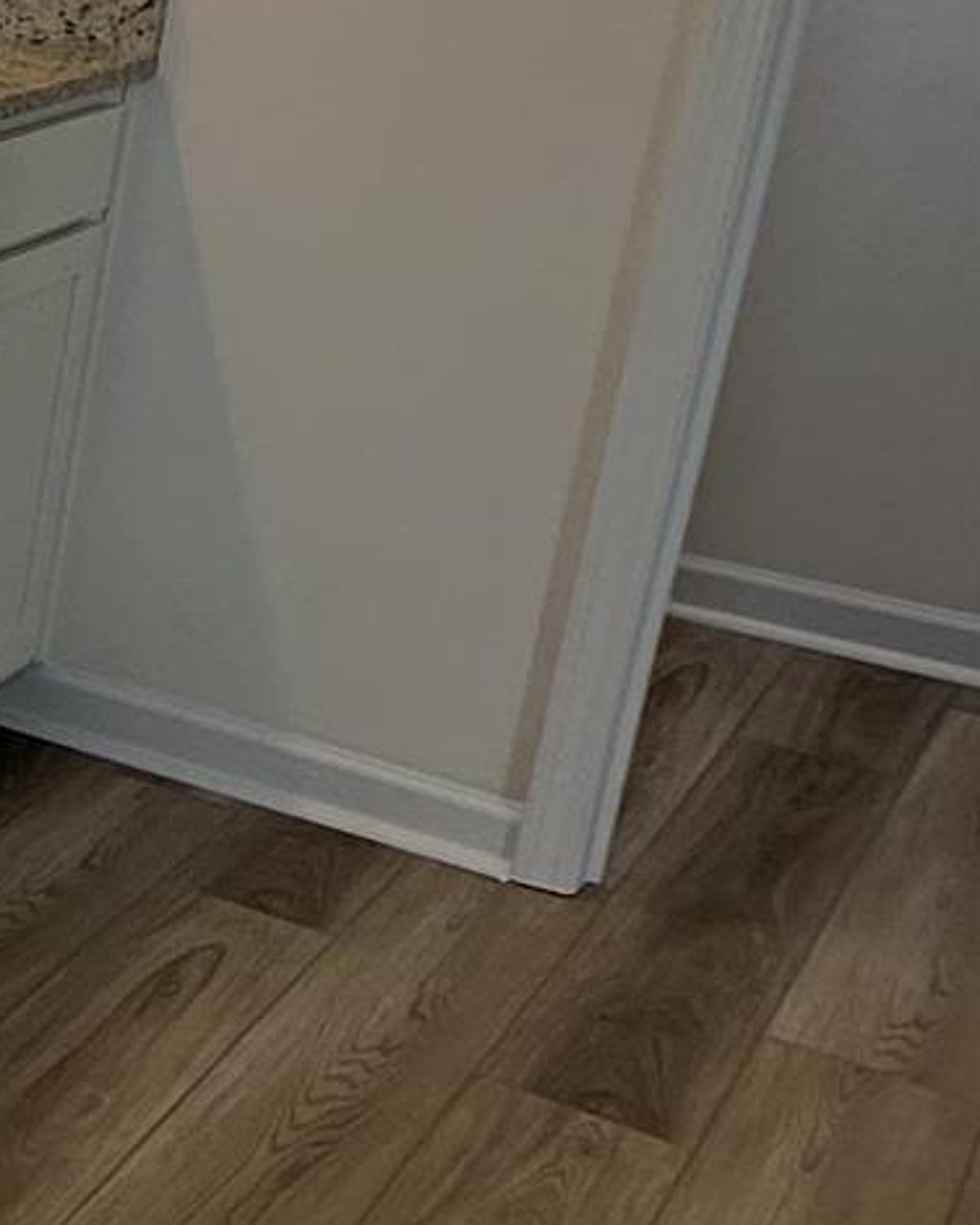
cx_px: -1267
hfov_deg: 15.2
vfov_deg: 28.0
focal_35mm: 67
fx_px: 2429
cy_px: 352
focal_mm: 2.22
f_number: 2.2
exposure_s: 1/135
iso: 40
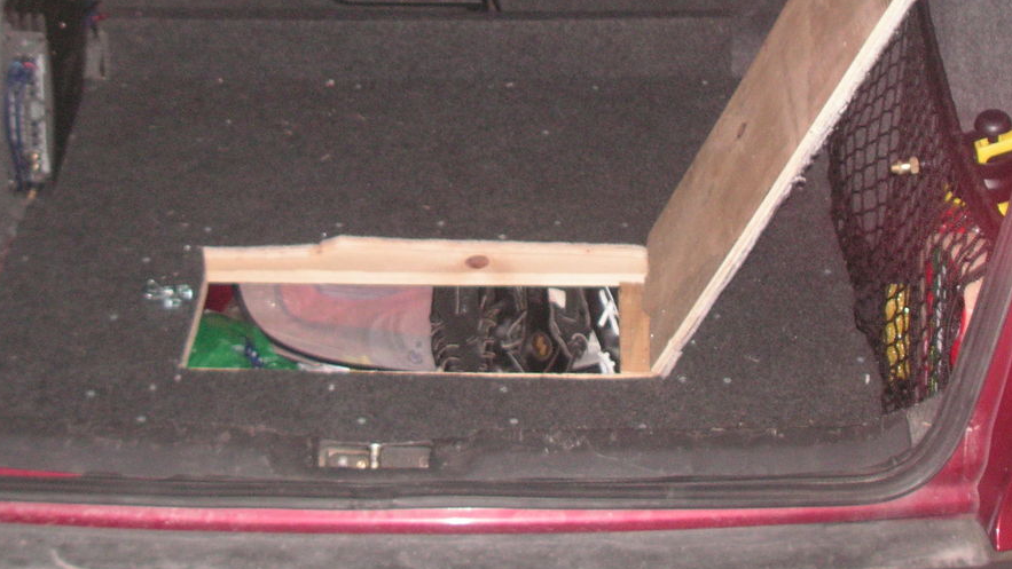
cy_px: 126
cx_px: 503
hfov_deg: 34.9
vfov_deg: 19.9
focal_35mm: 60
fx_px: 1610
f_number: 3.3
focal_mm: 6.3
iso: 160
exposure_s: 1/45
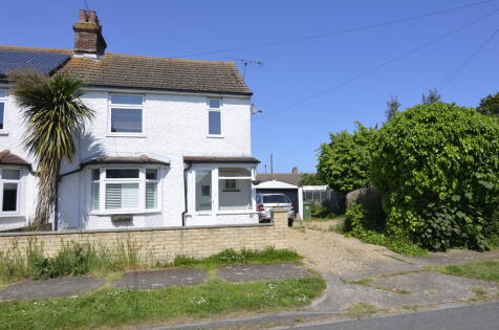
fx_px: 311
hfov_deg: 77.5
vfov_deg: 55.9
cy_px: 165
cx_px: 250
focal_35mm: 22
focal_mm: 15
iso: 100
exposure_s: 1/320
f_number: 9
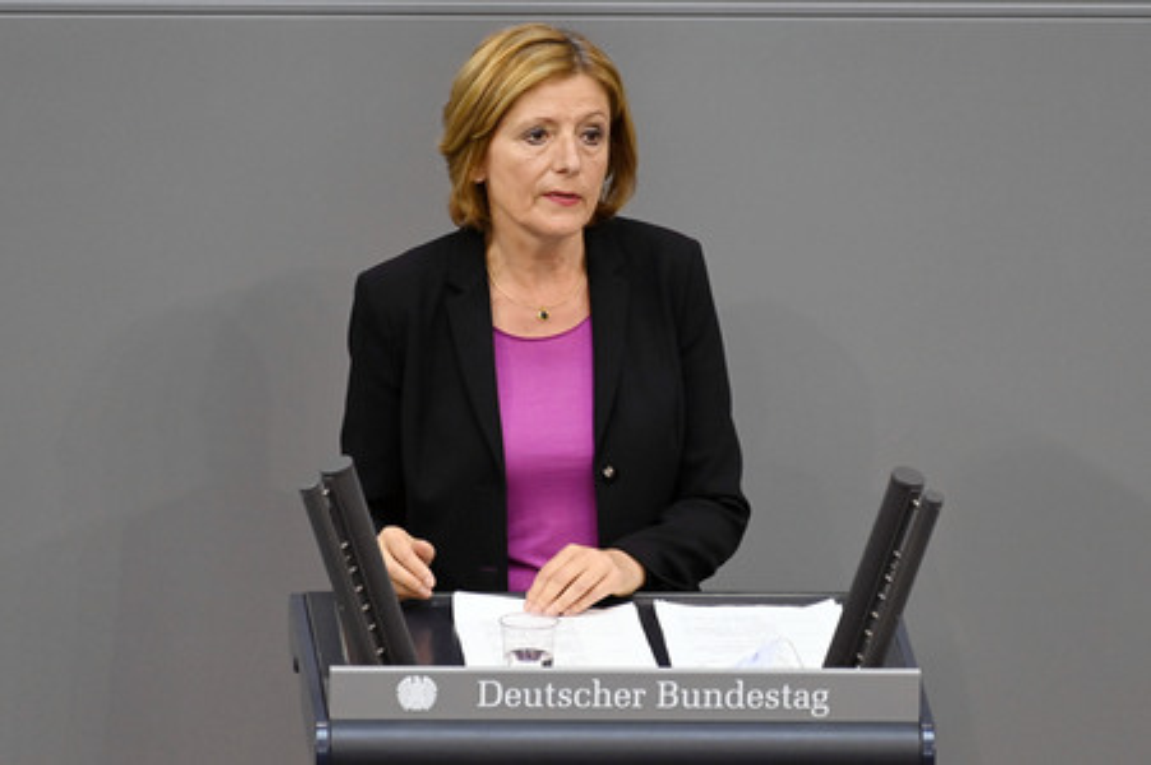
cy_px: 382
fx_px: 15974
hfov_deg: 4.1
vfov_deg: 2.7
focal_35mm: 500
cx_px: 576
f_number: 5.6
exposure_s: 1/250
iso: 5000
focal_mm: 500
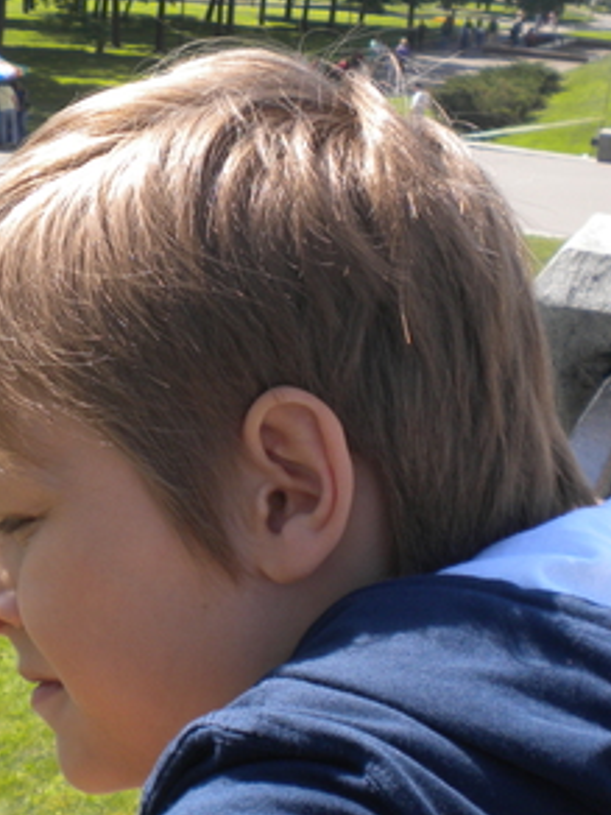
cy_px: 454
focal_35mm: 66
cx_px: 148
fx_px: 1553
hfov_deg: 22.0
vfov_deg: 29.4
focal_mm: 6.3
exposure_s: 1/256
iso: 80
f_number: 4.6
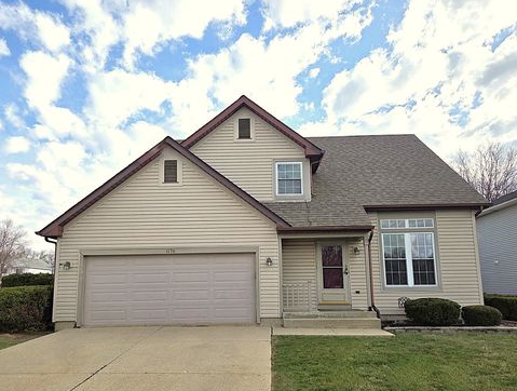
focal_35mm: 24
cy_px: 198
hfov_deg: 71.4
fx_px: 359
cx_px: 261
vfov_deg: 57.0
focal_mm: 5.4
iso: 80
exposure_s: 1/10000
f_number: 1.8
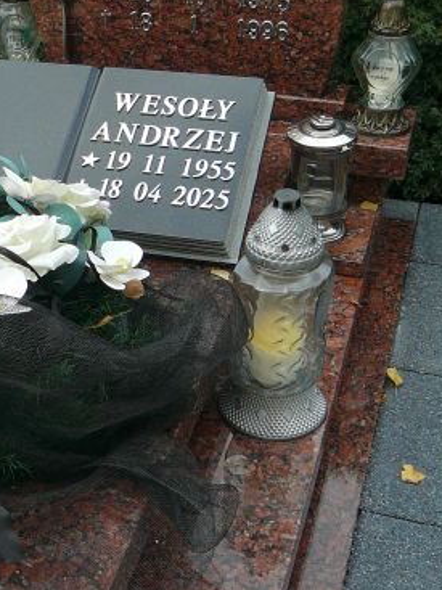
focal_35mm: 61
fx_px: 1039
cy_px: 299
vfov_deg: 31.7
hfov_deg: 23.5
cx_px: 63
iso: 80
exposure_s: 1/320
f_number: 2.8
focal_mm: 5.2
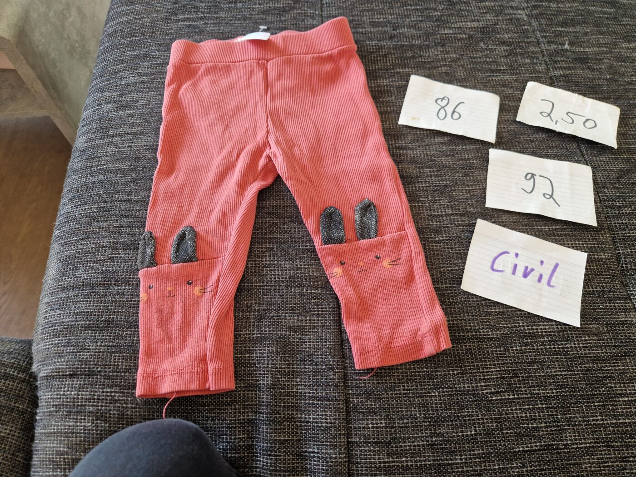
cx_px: 318
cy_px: 238
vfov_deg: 58.9
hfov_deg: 73.9
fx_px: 423
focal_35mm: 23
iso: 200
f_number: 1.8
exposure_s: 1/100
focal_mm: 5.4
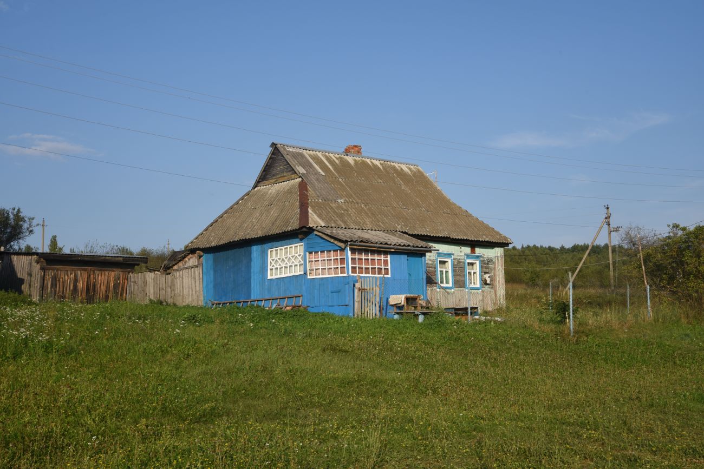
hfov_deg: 42.7
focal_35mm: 46
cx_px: 352
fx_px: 900
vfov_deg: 29.3
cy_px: 234
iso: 100
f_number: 13
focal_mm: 46
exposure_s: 1/125
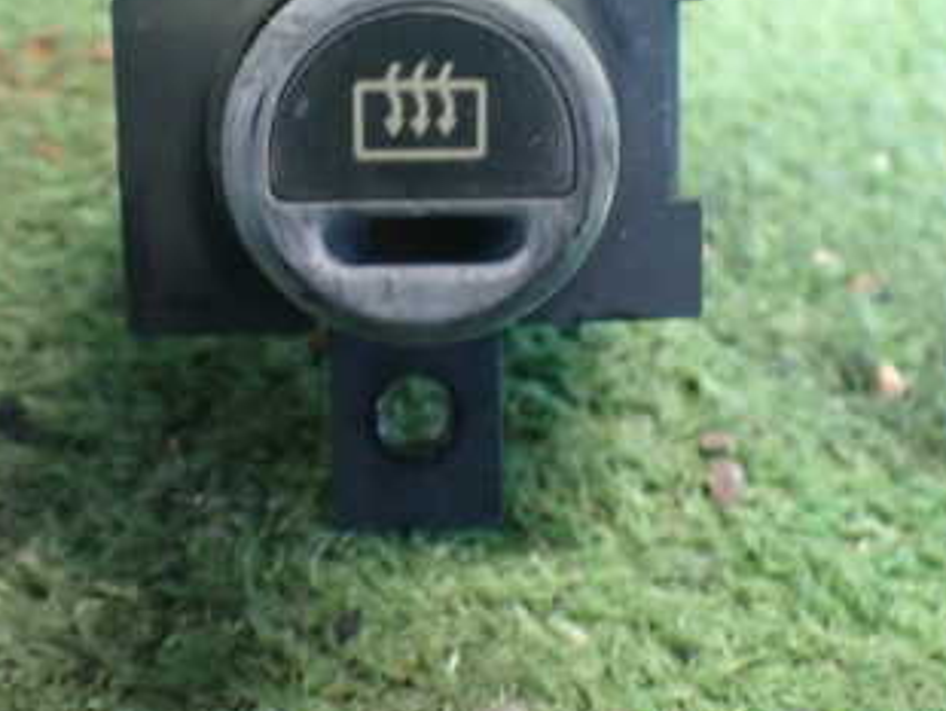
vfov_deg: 25.0
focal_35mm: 58
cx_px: 442
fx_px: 1586
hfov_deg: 33.2
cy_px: 174
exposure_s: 1/30
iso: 1000
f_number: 2.3
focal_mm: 5.4
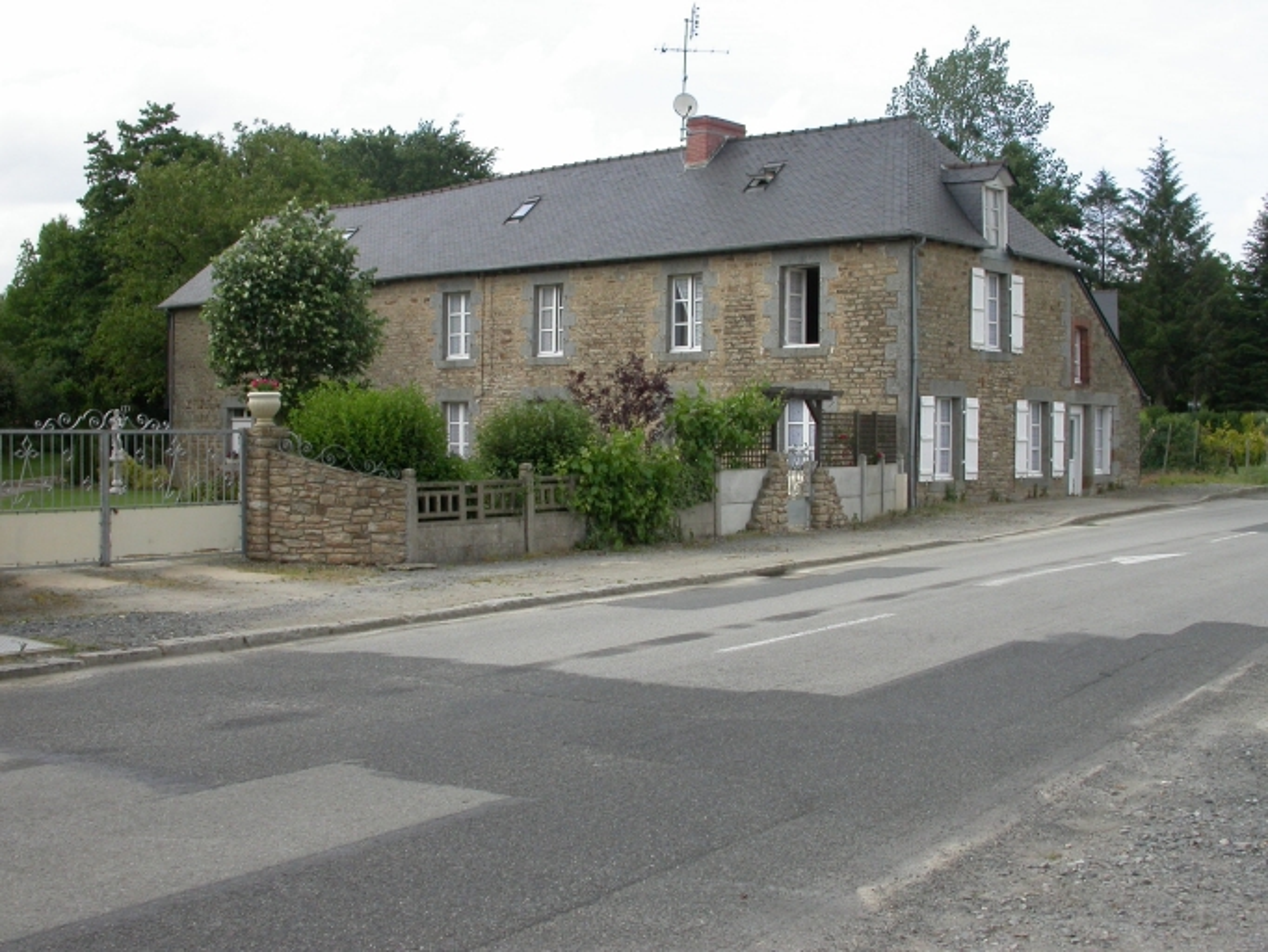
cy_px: 476
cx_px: 634
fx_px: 1502
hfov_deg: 45.8
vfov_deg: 35.2
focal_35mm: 41
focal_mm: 8.6
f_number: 6.1
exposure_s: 1/240
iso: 100
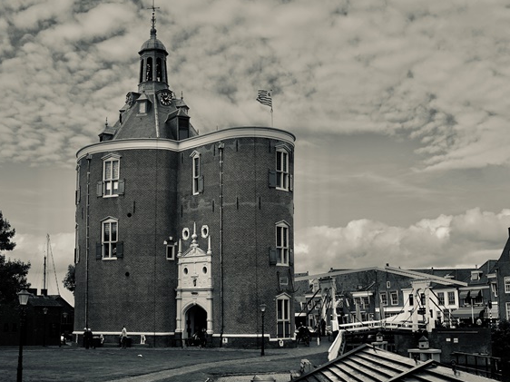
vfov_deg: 31.5
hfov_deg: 41.3
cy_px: 190
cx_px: 249
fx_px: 677
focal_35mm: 46
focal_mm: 28
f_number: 10
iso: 100
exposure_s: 1/200
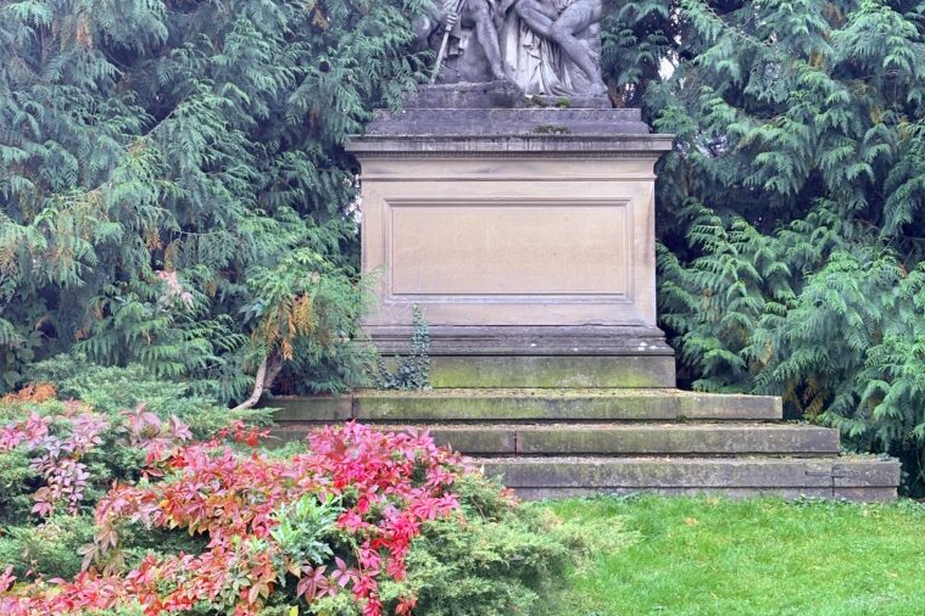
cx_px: 466
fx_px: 1876
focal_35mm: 73
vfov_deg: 18.6
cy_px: 230
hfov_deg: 27.7
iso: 40
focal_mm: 5.96
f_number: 1.6
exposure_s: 1/122
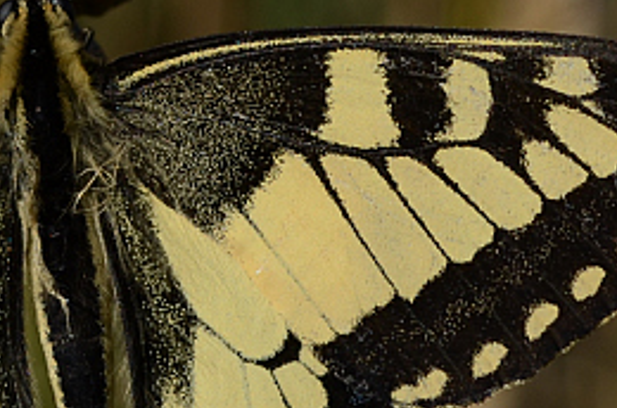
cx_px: -214
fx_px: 5556
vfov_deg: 4.2
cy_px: 190
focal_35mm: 325
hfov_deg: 6.3
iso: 125
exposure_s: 1/640
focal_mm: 55
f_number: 8
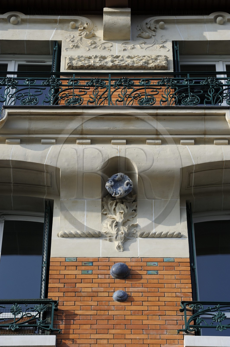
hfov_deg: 10.5
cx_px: 115
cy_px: 174
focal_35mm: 130
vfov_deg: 15.8
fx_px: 1248
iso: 200
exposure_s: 1/200
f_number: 10
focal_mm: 130
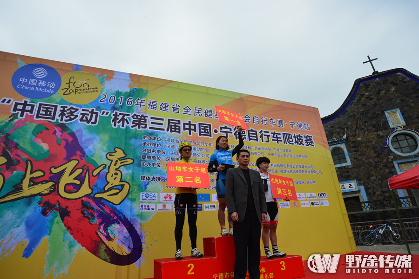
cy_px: 140
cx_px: 210
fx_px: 233
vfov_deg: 62.0
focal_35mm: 20
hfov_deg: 83.9
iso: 320
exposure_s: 1/1000
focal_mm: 20
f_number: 6.3
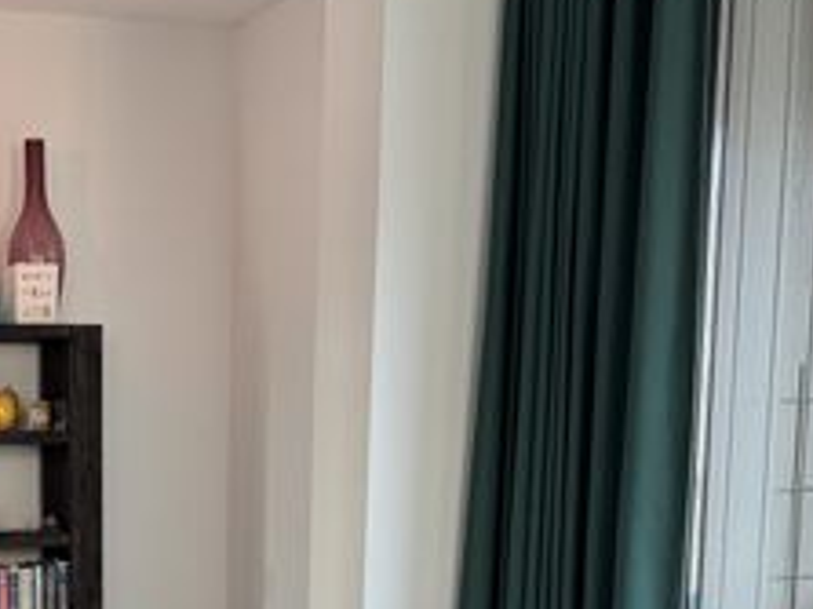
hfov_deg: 26.6
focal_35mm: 69
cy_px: 704
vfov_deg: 20.1
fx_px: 1620
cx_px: -7
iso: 160
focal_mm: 6.76
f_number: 1.78
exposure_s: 1/50
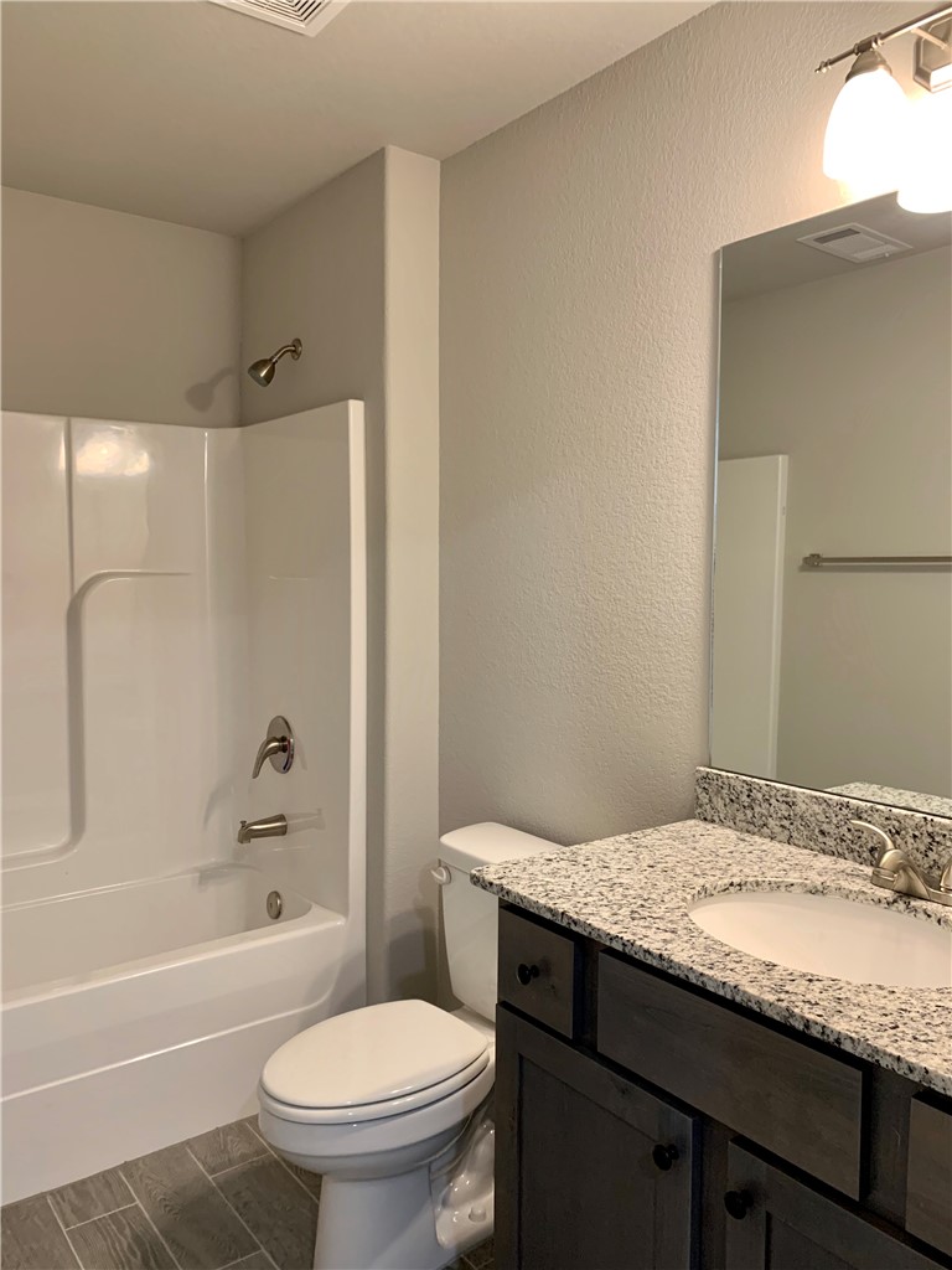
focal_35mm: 26
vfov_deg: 67.3
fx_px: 953
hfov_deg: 53.1
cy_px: 635
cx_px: 476
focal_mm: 4.25
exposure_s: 1/60
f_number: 1.8
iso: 200
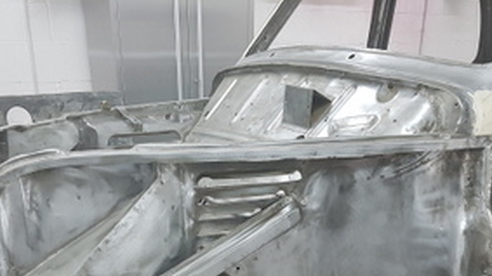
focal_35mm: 42
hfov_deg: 48.4
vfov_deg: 26.9
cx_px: 238
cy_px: 270
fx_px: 548
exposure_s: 1/50
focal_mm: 4.2
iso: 200
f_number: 1.7
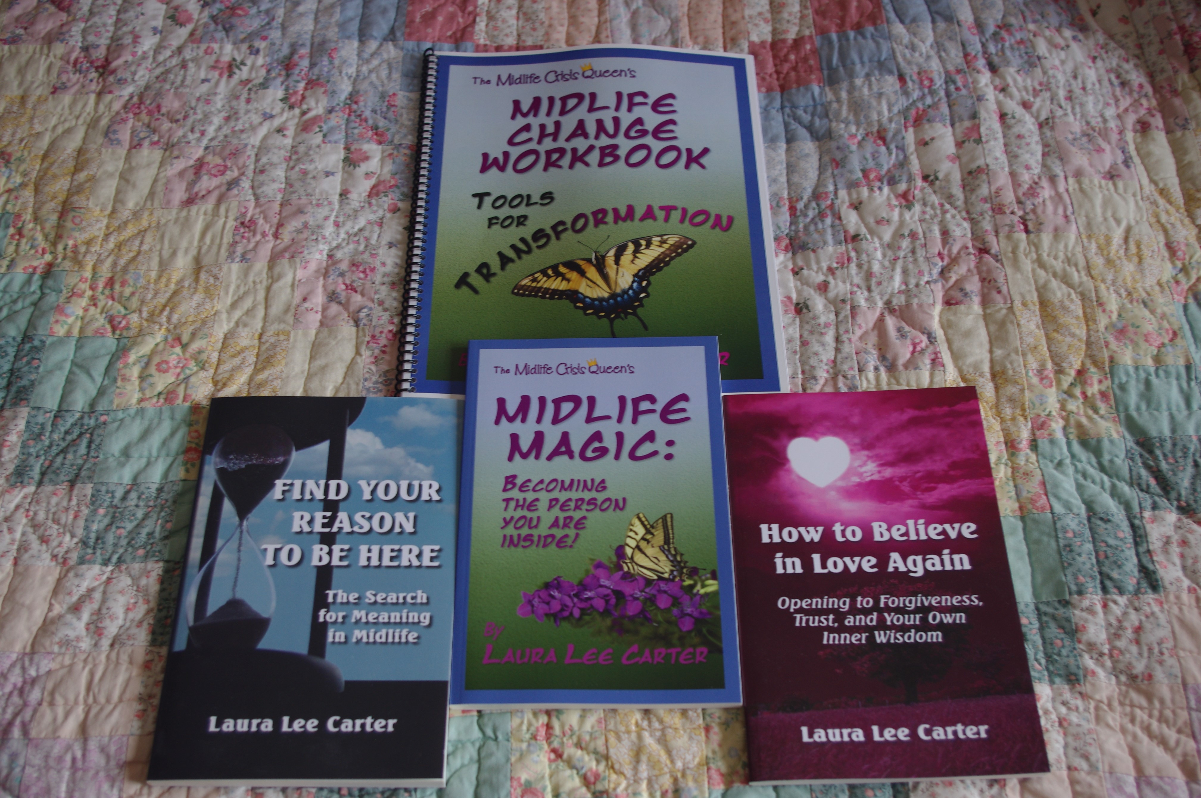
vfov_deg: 36.8
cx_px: 600
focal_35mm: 36
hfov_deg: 53.2
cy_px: 399
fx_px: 1199
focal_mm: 24.38
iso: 200
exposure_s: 1/125
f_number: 4.5
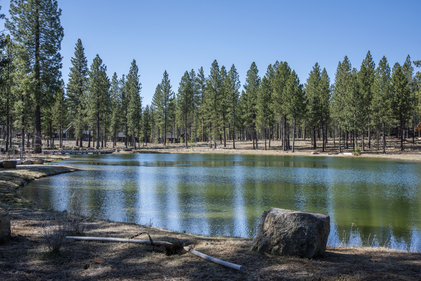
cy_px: 140
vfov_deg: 30.5
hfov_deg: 44.5
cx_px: 210
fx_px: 515
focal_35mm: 44
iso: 200
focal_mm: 44
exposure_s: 1/320
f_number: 11
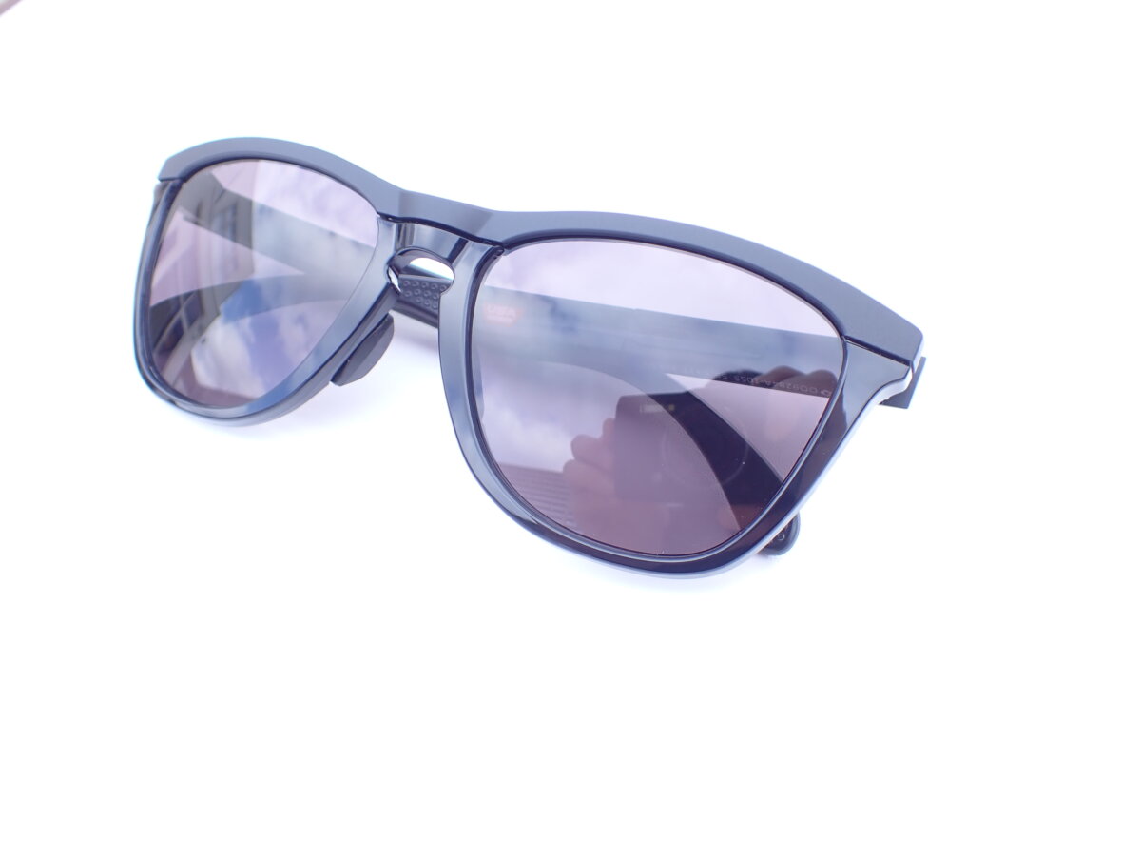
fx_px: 989
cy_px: 428
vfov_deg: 46.8
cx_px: 570
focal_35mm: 30
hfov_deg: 60.0
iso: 100
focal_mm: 5.4
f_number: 2.3
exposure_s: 1/200
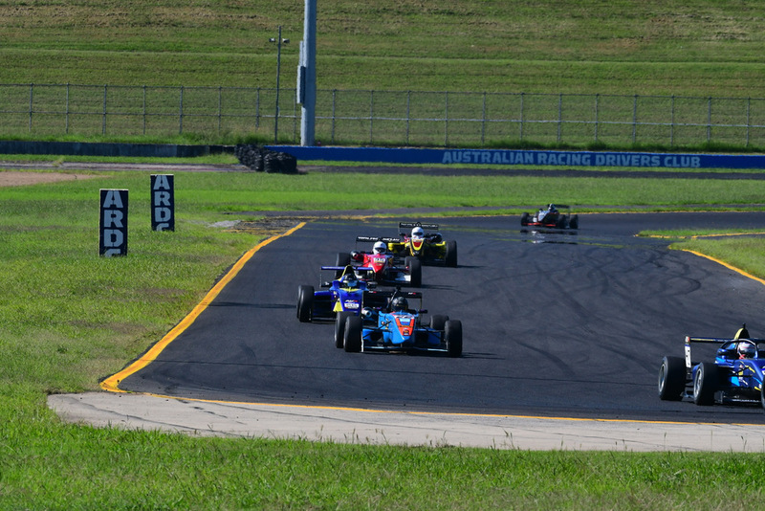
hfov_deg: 4.3
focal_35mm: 480
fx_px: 10203
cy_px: 256
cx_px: 382
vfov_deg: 2.9
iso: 500
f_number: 13
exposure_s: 1/640
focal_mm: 320
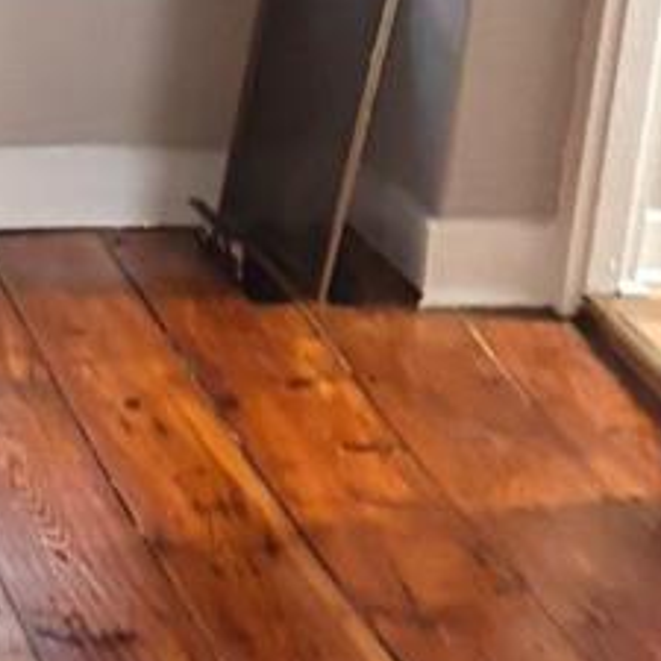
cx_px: -961
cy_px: 864
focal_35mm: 157
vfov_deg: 10.9
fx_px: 3392
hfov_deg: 9.7
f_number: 1.6
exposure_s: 1/30
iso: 500
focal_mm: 5.96
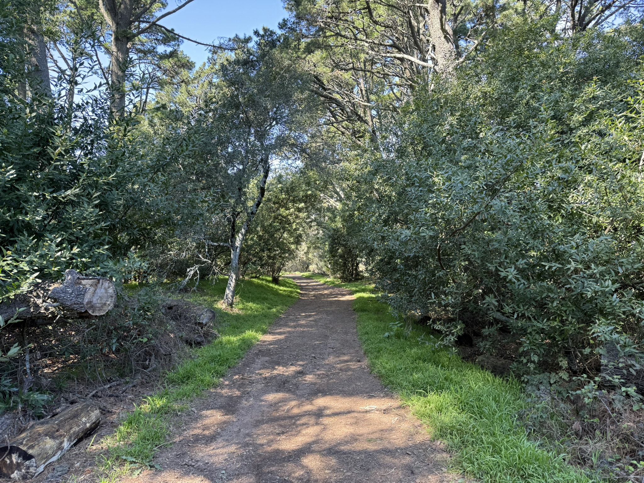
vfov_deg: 56.8
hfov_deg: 71.6
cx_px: 322
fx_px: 446
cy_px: 242
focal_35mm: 24
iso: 64
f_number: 1.78
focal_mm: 6.76
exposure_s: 1/121
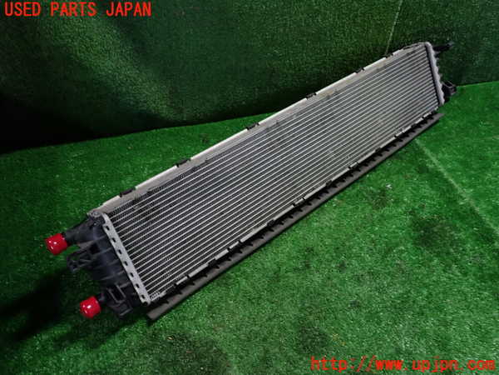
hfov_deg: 60.0
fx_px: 432
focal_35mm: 30
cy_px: 188
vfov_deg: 46.8
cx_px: 250
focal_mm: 5.4
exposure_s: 1/30
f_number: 2.3
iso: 200
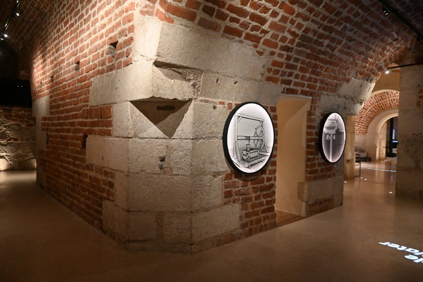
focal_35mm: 24
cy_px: 141
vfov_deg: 53.1
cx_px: 212
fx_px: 282
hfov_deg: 73.7
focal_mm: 16
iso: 3200
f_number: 3.5
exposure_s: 1/80
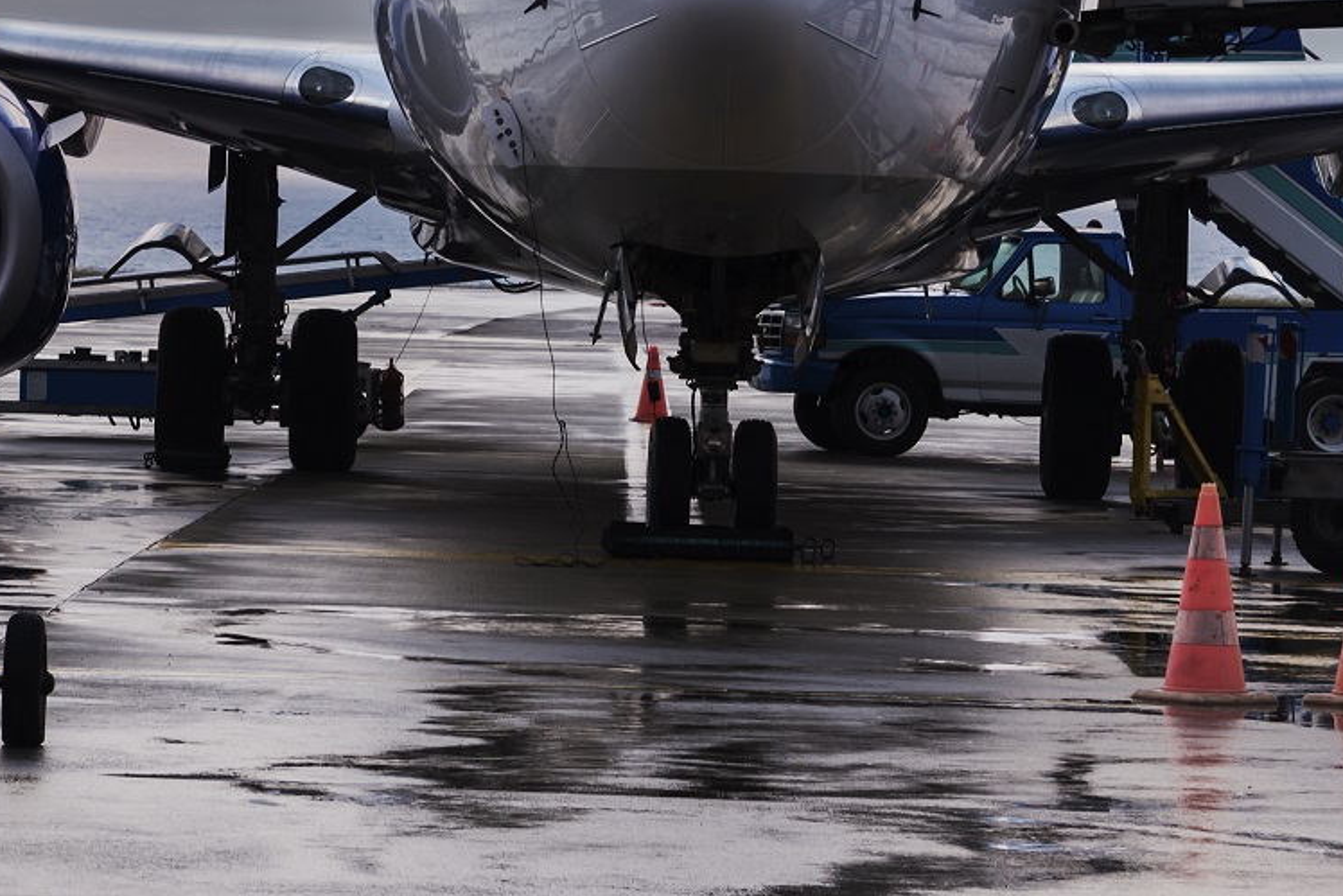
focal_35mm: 239
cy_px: -110
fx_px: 8917
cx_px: -47
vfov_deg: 5.7
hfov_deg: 8.6
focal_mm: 90
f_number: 10
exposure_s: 1/30
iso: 200
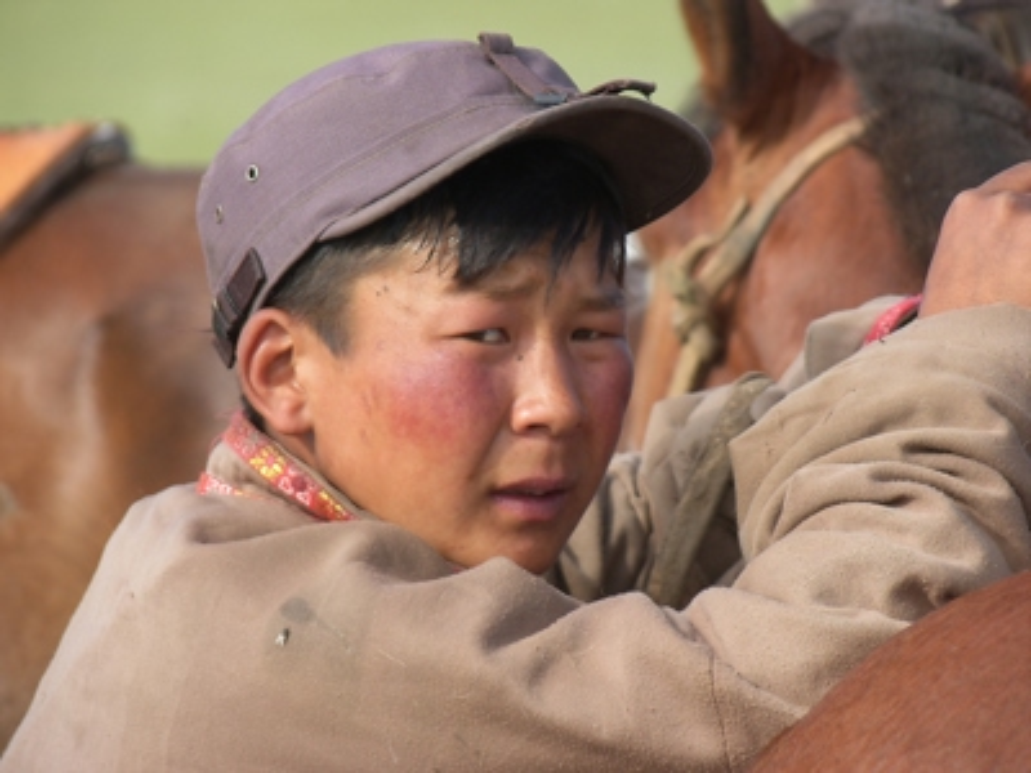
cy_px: 386
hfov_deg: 4.7
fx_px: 12509
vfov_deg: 3.5
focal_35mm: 420
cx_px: 516
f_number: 4.6
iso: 64
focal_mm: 104.7
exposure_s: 1/250
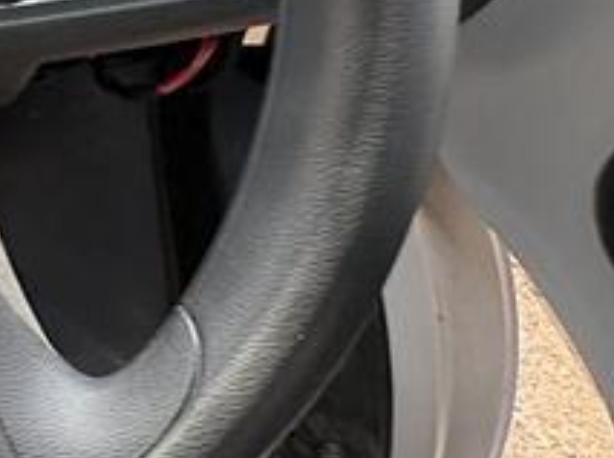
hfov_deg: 21.5
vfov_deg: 22.2
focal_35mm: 59
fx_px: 1045
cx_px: -490
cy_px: -135
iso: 100
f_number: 2.2
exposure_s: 1/104
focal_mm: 2.22
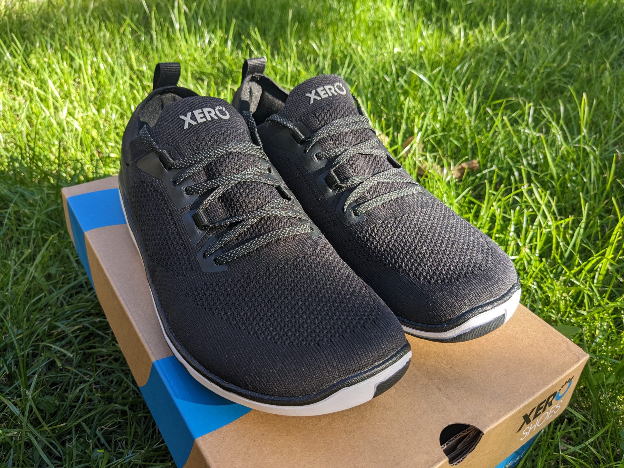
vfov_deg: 51.4
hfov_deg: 65.3
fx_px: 487
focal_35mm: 27
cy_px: 234
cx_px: 312
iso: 47
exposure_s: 1/425
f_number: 1.73
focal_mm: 4.38
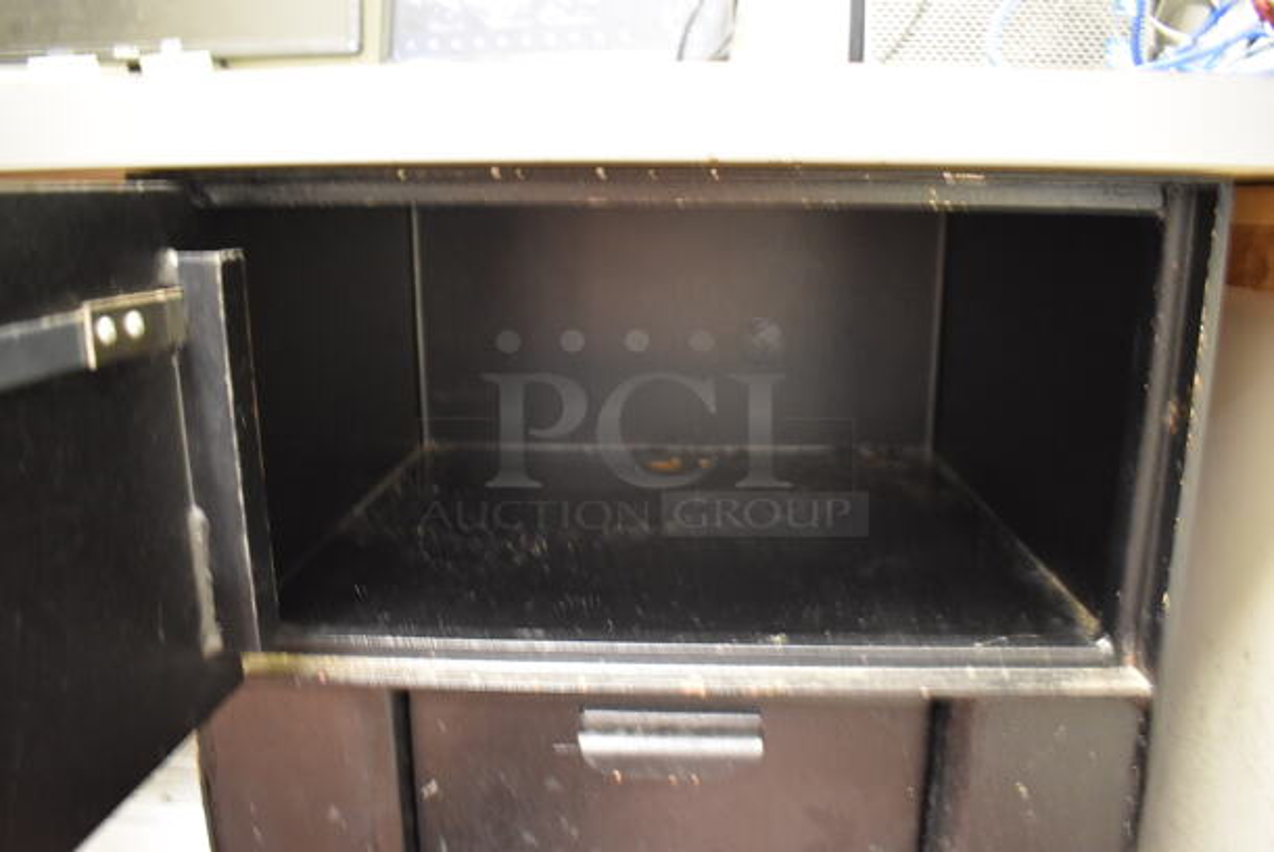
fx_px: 956
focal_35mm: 27
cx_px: 637
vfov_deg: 48.0
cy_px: 426
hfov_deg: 67.3
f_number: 3.5
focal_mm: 18
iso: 3200
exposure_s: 1/4
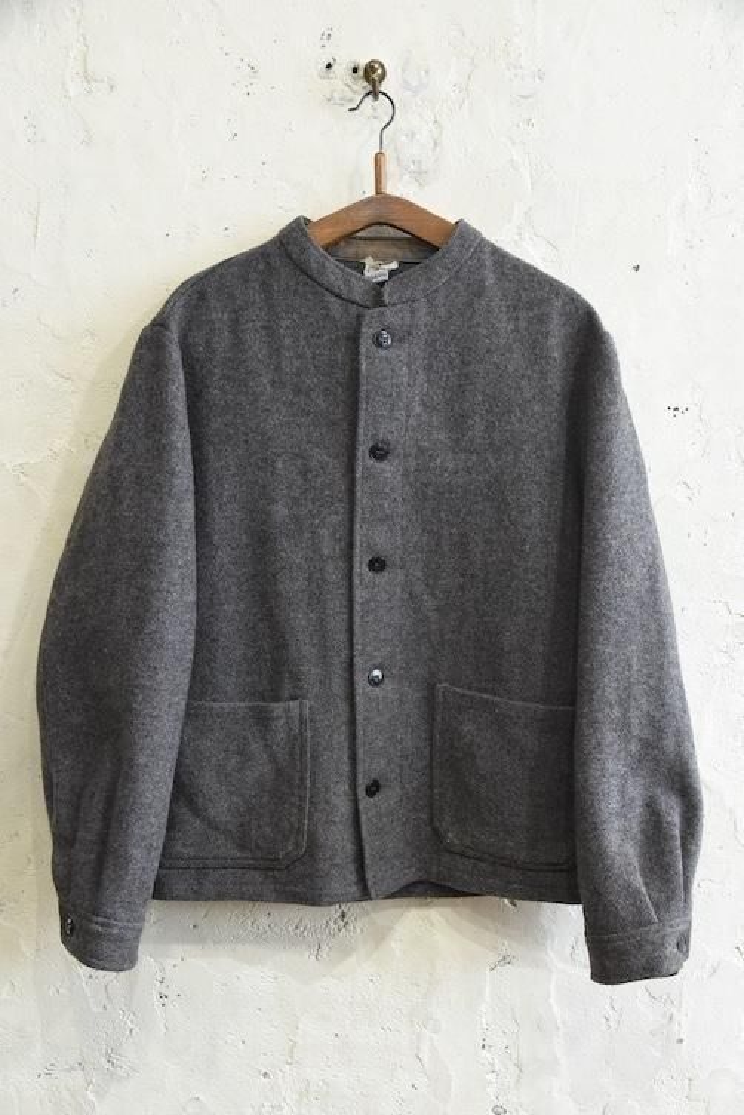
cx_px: 372
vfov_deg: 50.7
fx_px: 1177
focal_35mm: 38
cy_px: 558
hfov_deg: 35.1
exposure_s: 1/80
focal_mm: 38
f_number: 6.3
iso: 2500
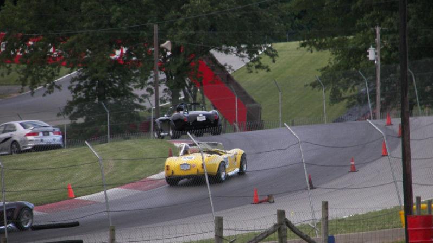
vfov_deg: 2.7
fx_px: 5246
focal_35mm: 457
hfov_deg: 4.7
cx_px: 217
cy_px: 128
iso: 160
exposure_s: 1/160
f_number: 3.6
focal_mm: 69.6
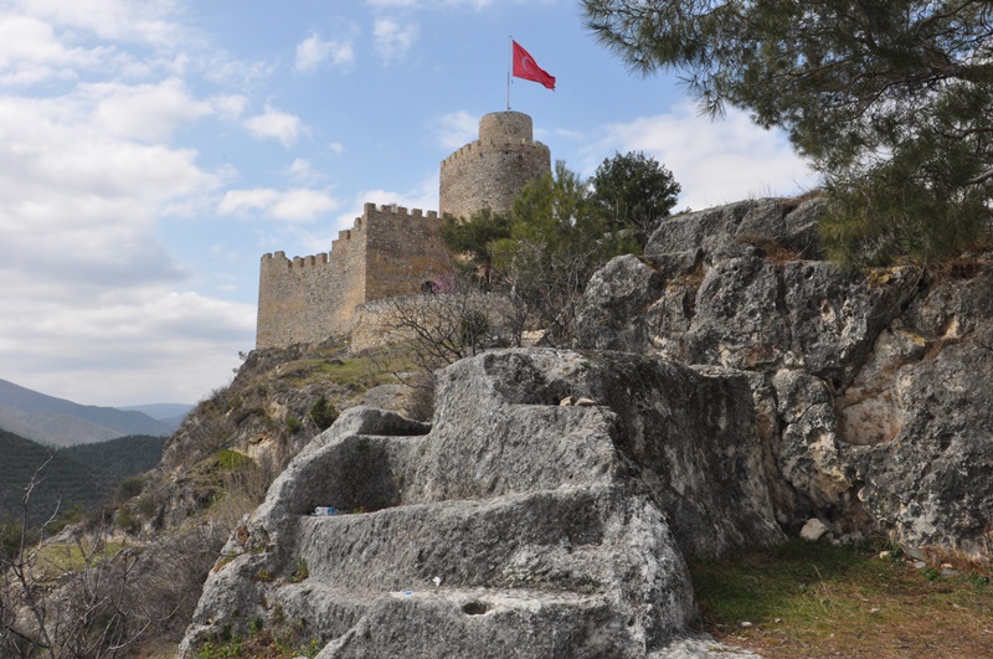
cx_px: 496
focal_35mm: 33
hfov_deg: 57.3
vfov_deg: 39.9
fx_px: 909
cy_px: 330
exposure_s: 1/200
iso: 640
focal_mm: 22
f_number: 20
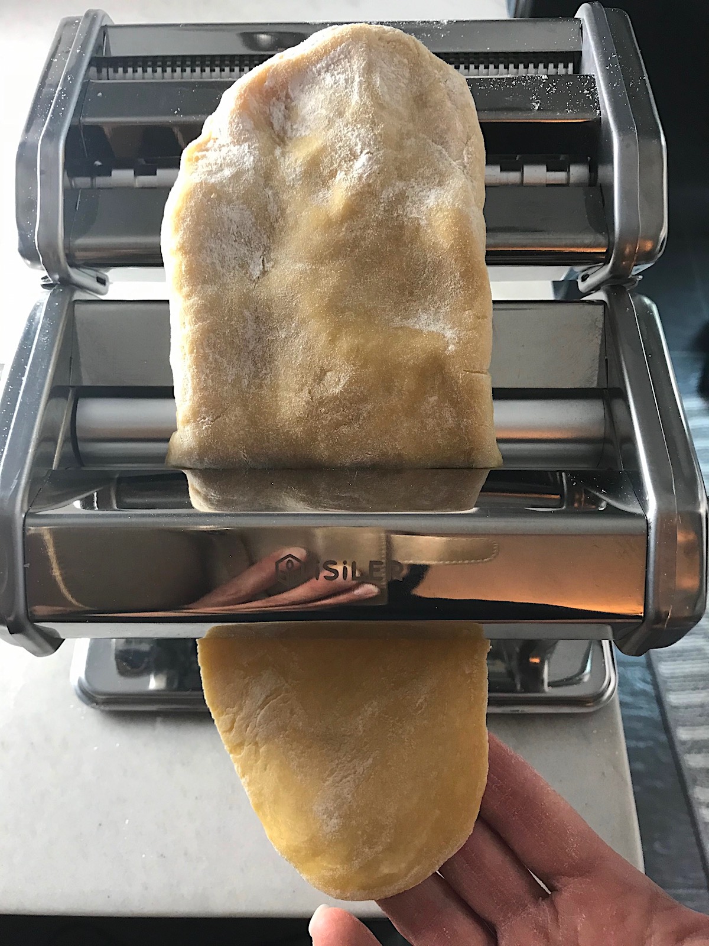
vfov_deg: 63.4
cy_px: 473
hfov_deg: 49.7
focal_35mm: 28
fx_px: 765
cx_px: 354
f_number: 1.8
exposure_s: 1/30
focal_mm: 3.99
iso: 40
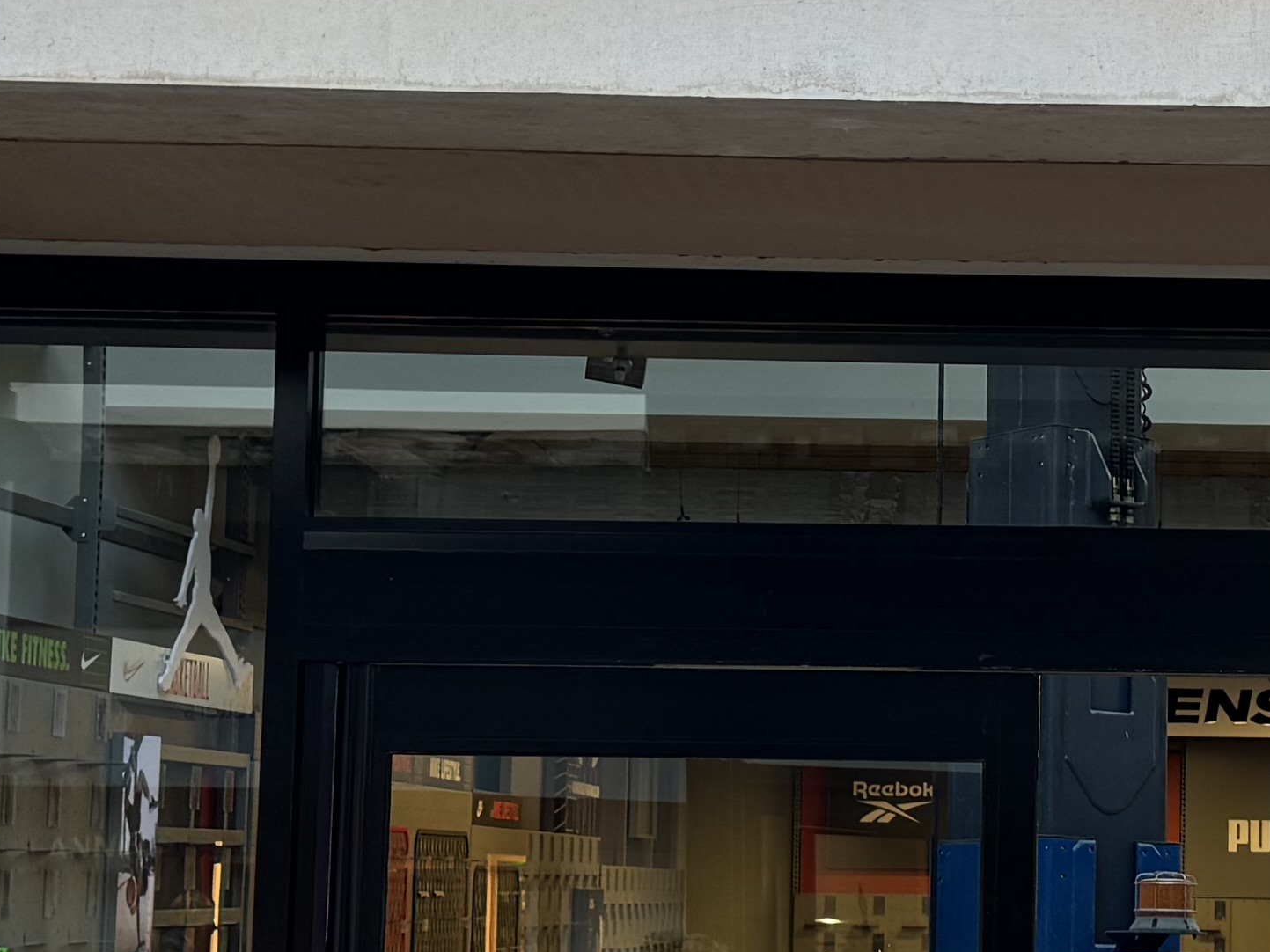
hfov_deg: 20.3
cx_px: 1134
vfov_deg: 15.6
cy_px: 537
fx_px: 3485
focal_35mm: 95
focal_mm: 6.76
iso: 64
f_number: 1.78
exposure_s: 1/147
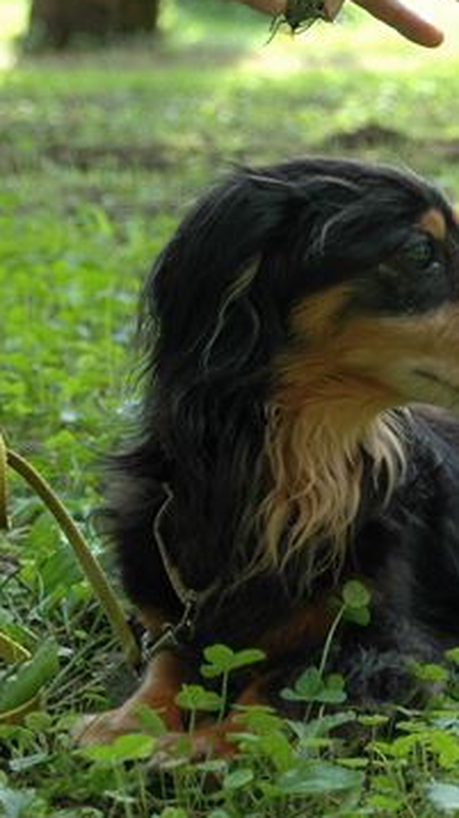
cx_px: 434
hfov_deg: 10.2
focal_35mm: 118
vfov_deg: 18.2
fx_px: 2557
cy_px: 345
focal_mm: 42
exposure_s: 1/125
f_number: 5.6
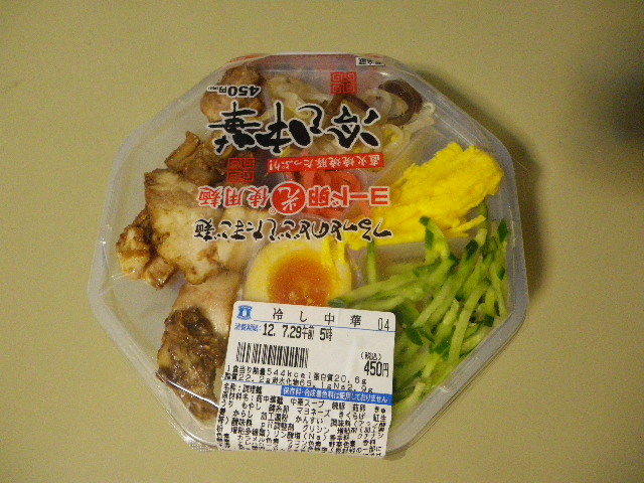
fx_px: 521
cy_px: 242
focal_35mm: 28
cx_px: 322
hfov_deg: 63.4
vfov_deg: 49.7
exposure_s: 1/60
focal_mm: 4.9
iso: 640
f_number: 2.6
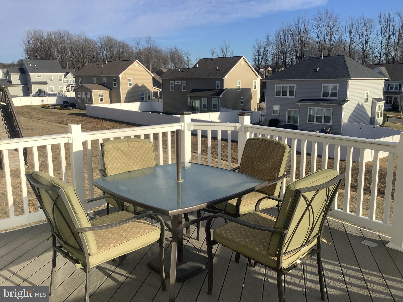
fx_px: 361
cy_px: 151
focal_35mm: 31
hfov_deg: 58.4
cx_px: 202
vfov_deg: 45.4
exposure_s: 1/1773
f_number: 2.4
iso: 25
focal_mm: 3.3
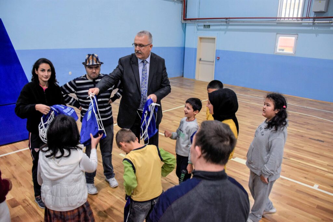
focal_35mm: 27
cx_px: 166
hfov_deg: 67.4
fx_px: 250
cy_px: 111
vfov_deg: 47.9
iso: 1800
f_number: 4
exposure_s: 1/60
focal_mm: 18
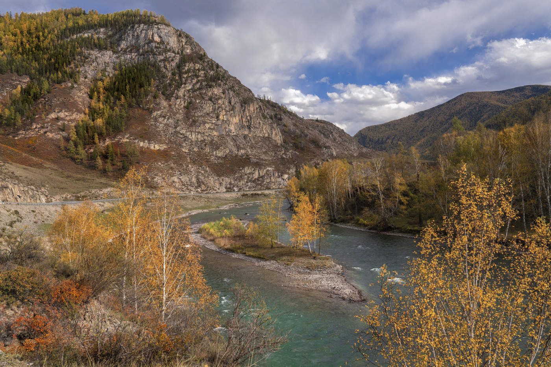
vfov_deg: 53.1
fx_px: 367
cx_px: 276
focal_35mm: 24
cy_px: 184
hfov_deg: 73.8
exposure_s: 1/160
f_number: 8
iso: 100
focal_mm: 24
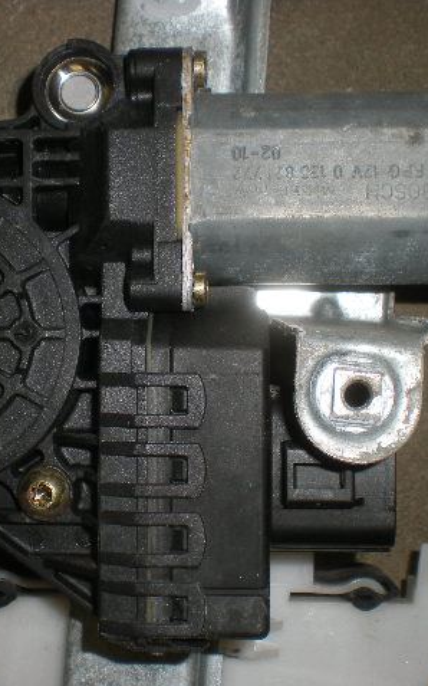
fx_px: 1008
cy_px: 342
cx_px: 144
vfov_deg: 37.5
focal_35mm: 54
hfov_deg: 23.9
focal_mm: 6.3
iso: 64
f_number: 4.6
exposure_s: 1/60
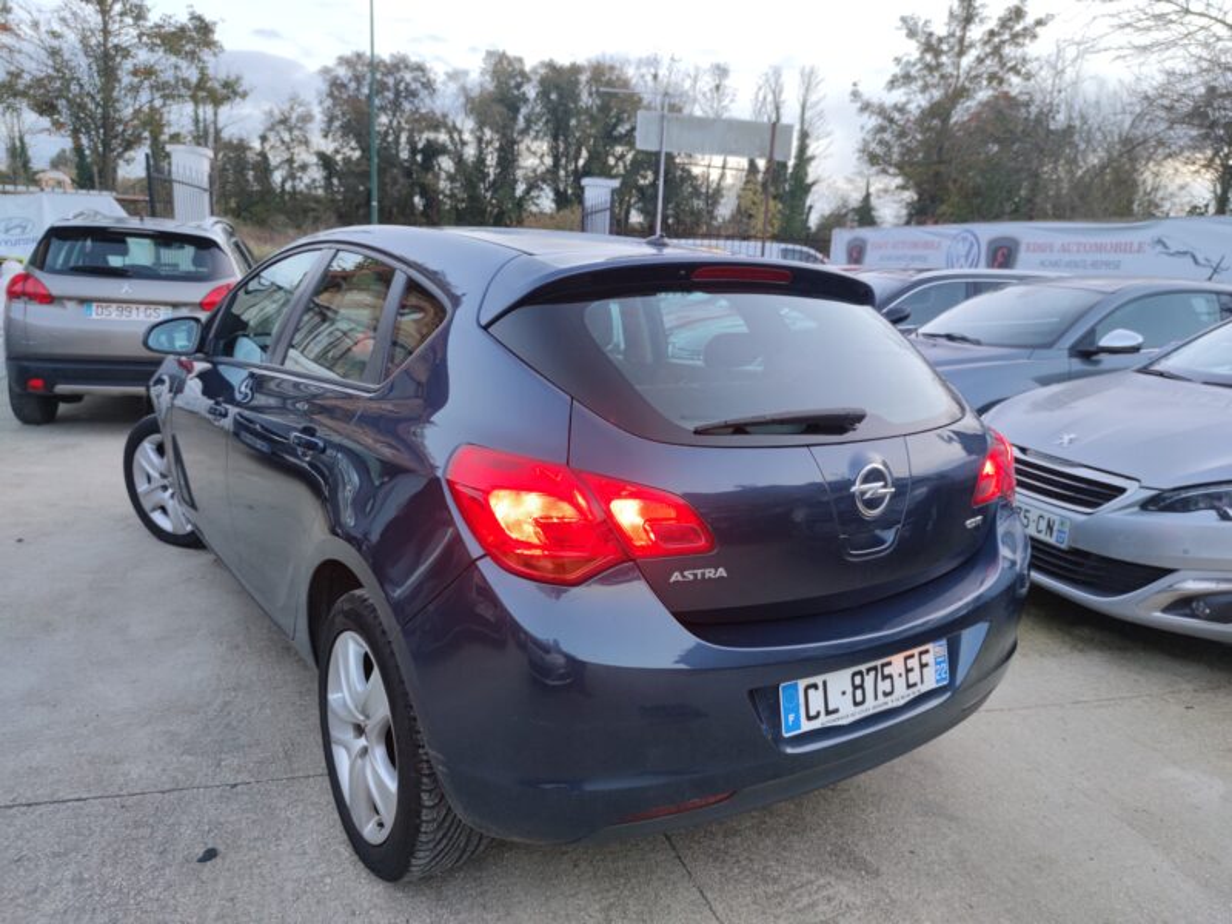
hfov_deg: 71.6
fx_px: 854
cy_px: 462
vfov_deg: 56.8
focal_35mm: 24
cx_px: 616
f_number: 1.69
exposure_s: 1/50
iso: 198
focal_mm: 6.72
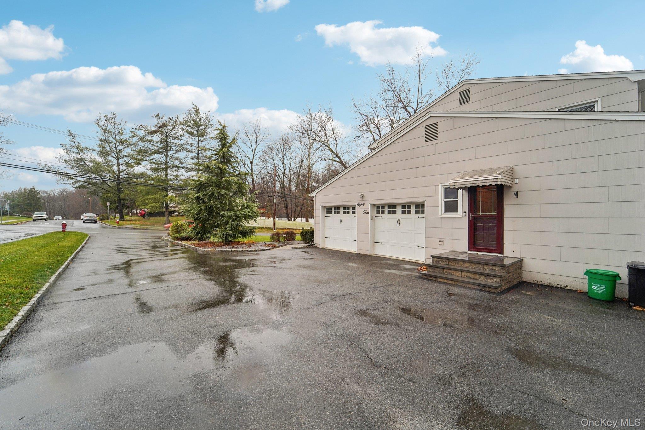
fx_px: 251
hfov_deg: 104.3
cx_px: 322
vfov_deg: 81.2
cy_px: 215
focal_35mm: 14
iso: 400
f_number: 8
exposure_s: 1/60
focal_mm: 14
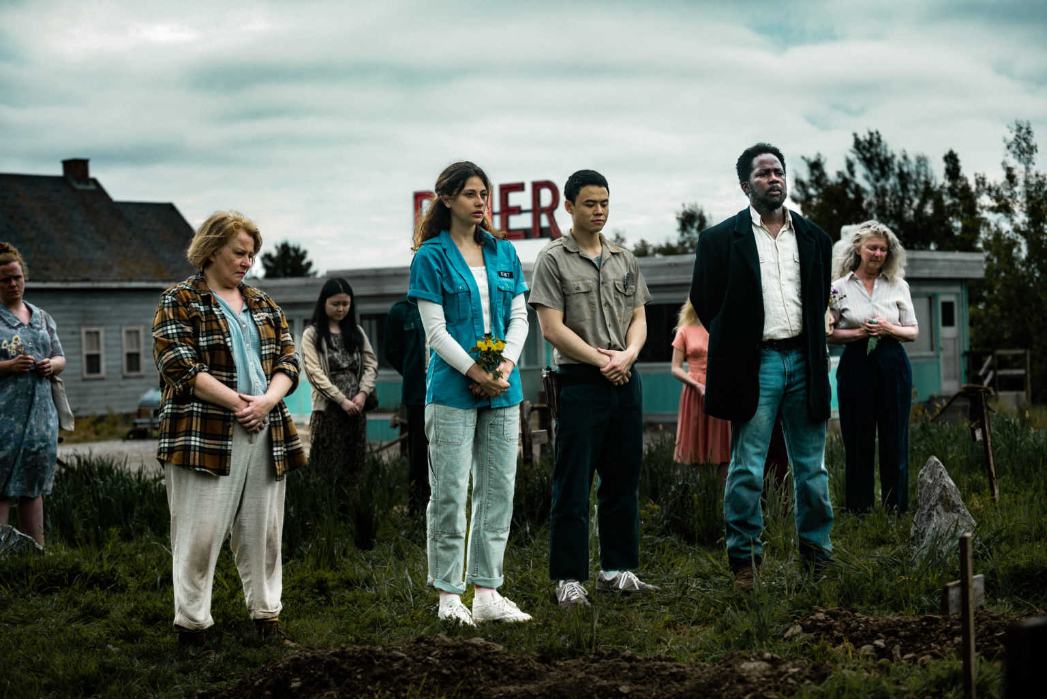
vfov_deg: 19.5
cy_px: 350
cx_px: 524
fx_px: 2036
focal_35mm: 70
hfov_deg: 28.8
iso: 200
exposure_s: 1/1250
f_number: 3.2
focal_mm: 70
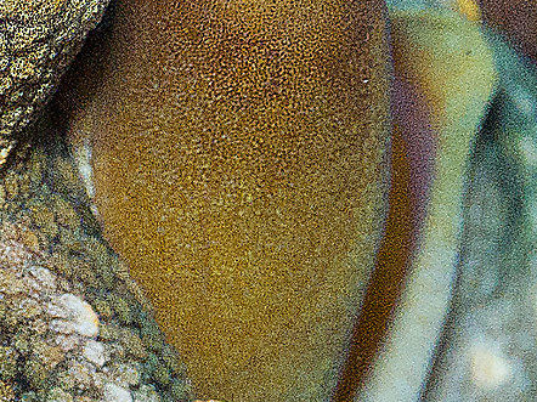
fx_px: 7582
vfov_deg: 3.0
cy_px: 419
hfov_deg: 4.0
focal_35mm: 489
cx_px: -290
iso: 250
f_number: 5.6
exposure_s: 1/125
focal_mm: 45
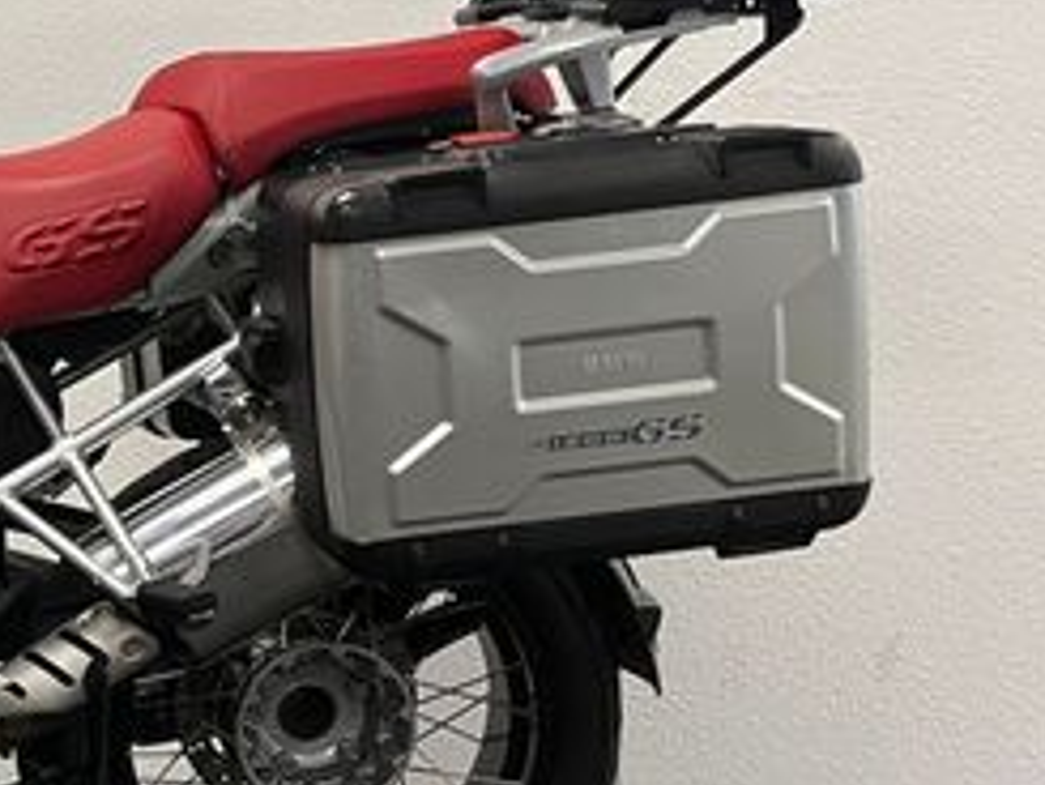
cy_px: 311
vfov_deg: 21.6
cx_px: -299
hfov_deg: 24.9
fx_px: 2054
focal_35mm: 68
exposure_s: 1/50
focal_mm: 5.1
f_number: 1.6
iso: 80
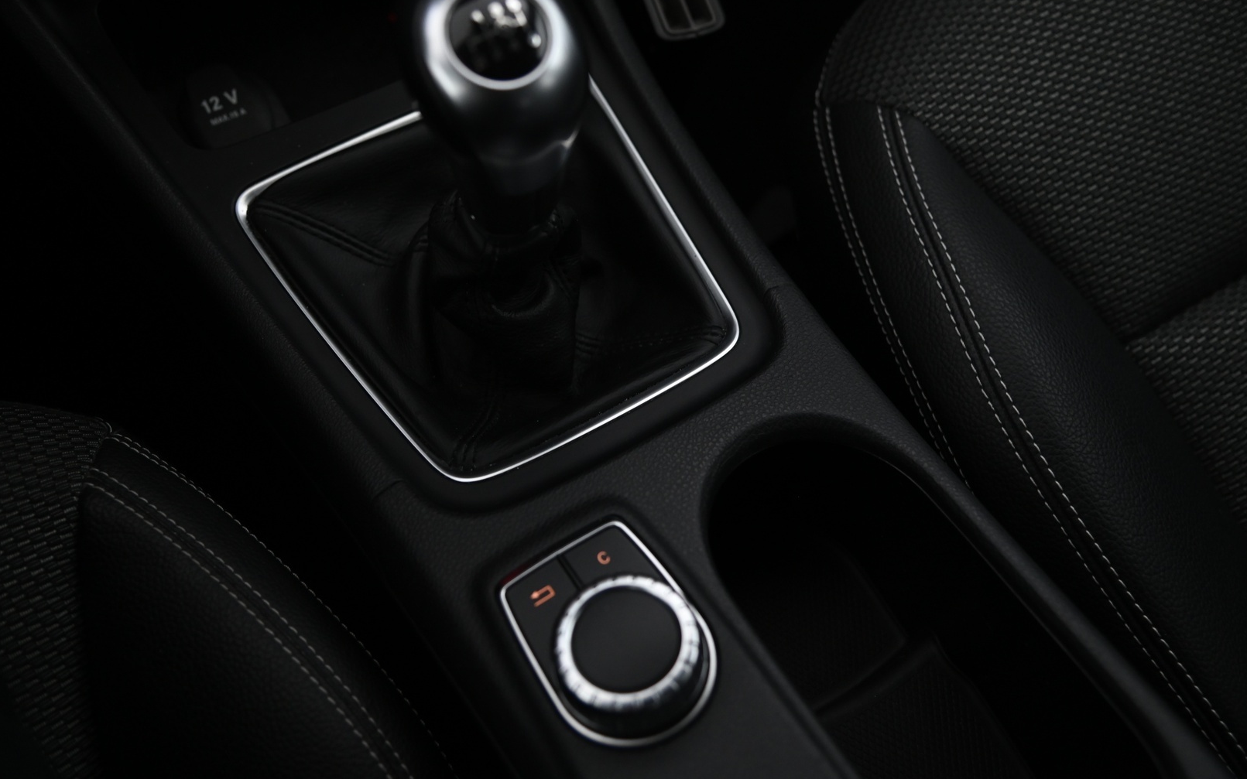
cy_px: 374
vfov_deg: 32.8
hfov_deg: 50.4
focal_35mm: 39
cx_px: 624
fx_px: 1325
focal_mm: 38
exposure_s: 1/25
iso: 2000
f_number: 4
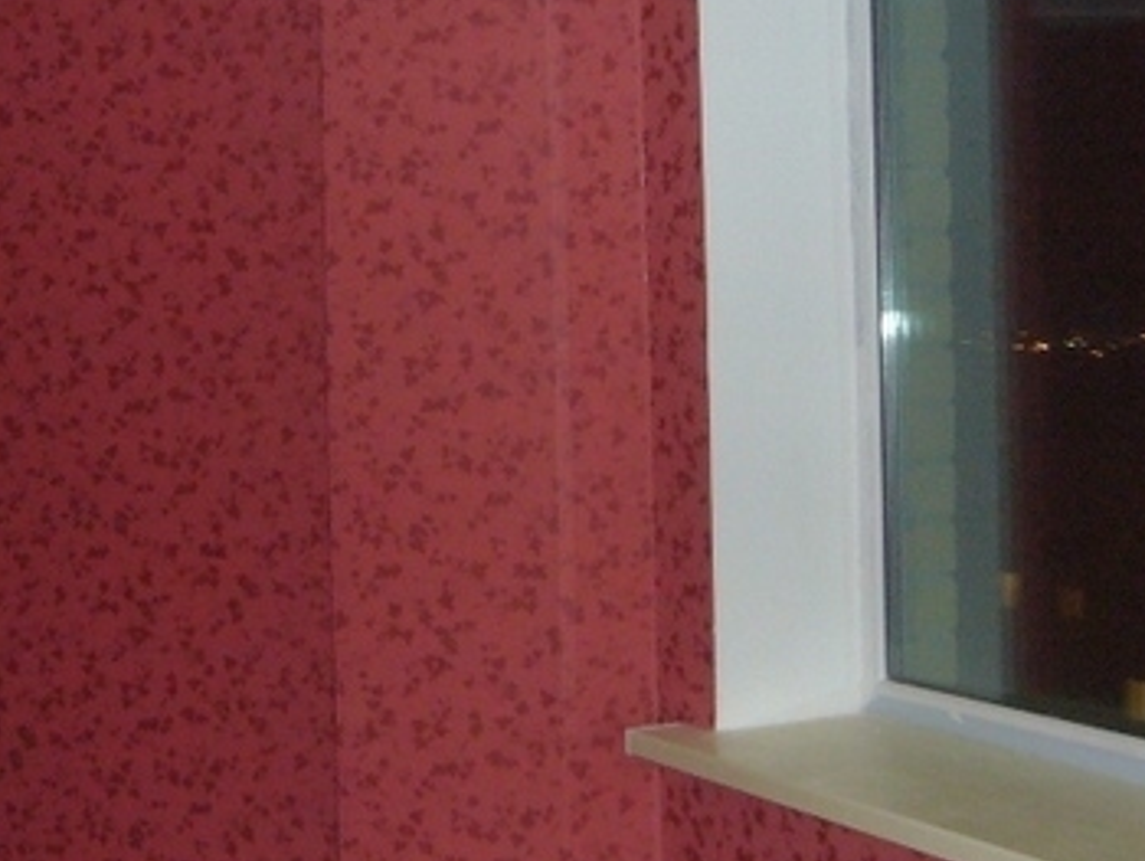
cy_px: 445
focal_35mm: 64
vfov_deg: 23.0
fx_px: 2118
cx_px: 514
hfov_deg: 30.2
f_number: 2.8
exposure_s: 1/8
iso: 200
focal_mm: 4.6
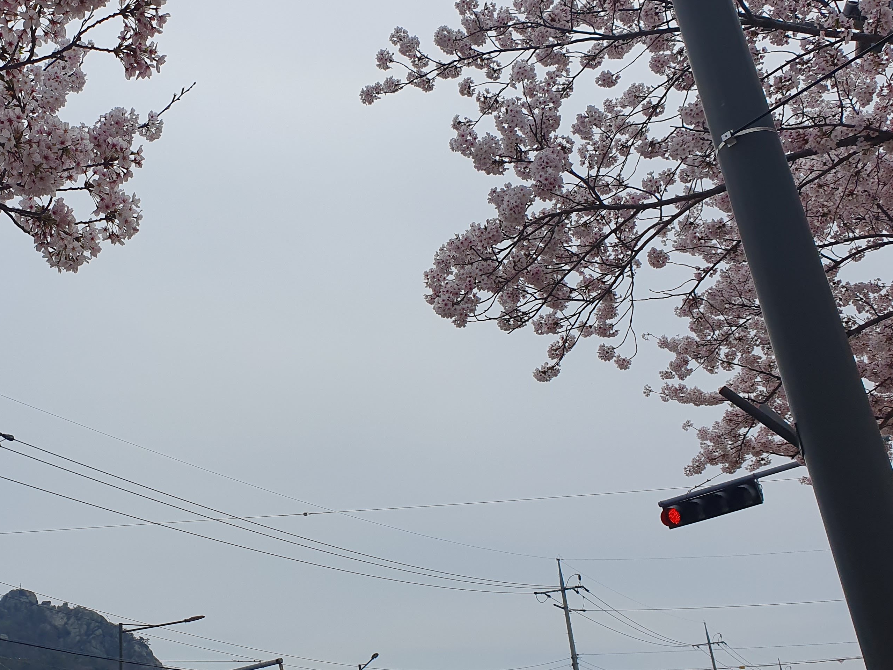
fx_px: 1058
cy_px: 416
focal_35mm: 41
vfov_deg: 35.0
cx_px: 219
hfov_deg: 44.2
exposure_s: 1/6032
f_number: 2.4
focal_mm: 4.32
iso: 50
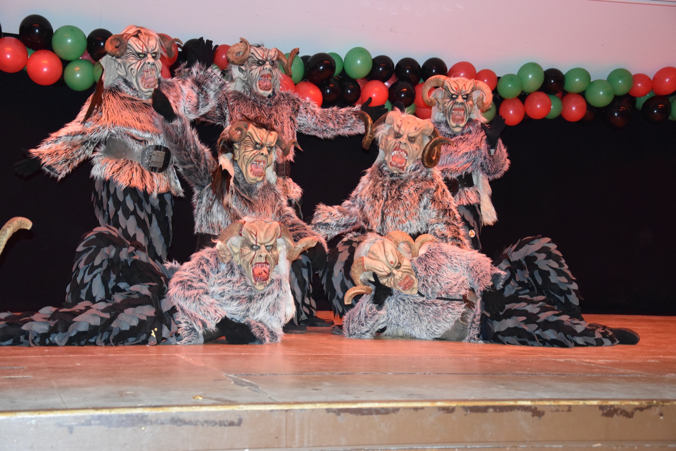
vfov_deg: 23.8
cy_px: 226
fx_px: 1070
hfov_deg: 35.1
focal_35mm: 57
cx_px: 338
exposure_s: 1/60
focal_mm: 38
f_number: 4.5
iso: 3200
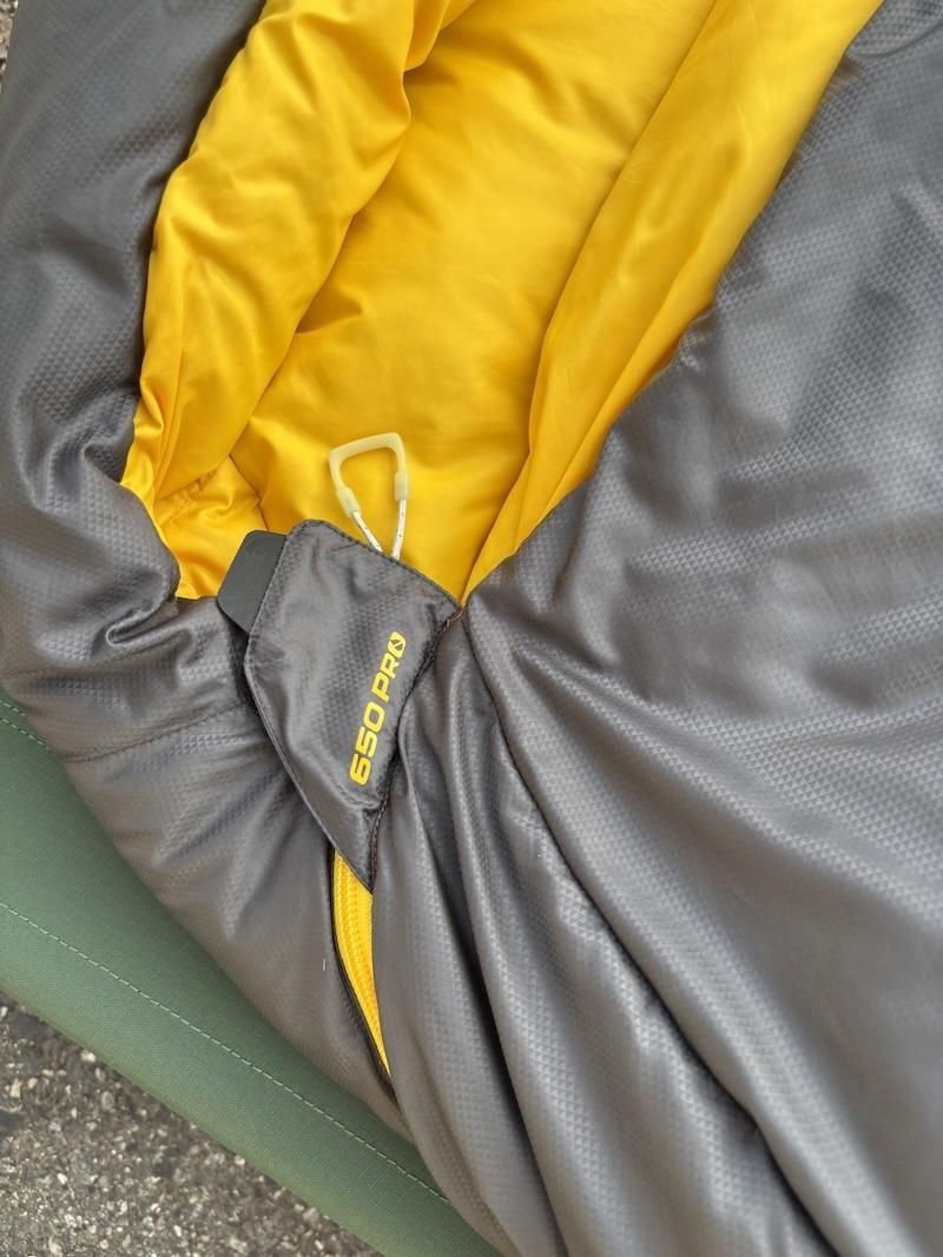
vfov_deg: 67.3
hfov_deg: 53.1
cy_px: 628
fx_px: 945
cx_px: 472
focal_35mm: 26
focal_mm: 5.96
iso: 50
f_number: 1.6
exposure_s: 1/498
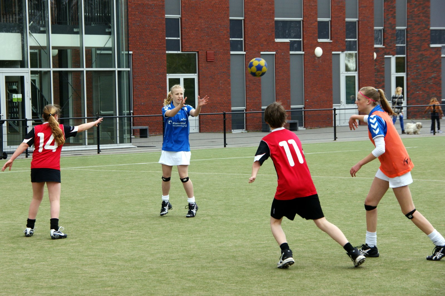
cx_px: 222
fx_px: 1297
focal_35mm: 105
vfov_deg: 13.0
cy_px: 148
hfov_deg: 19.5
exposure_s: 1/250
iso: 200
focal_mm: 70
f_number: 8
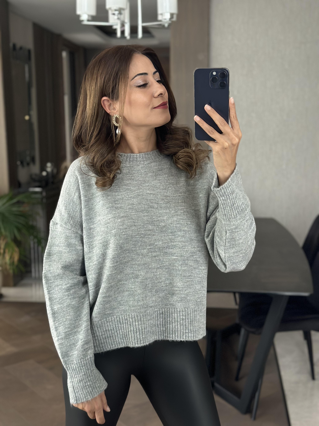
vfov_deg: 39.7
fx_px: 590
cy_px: 213
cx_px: 160
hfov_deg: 30.3
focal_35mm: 48
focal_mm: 6.86
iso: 400
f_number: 1.78
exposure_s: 1/40
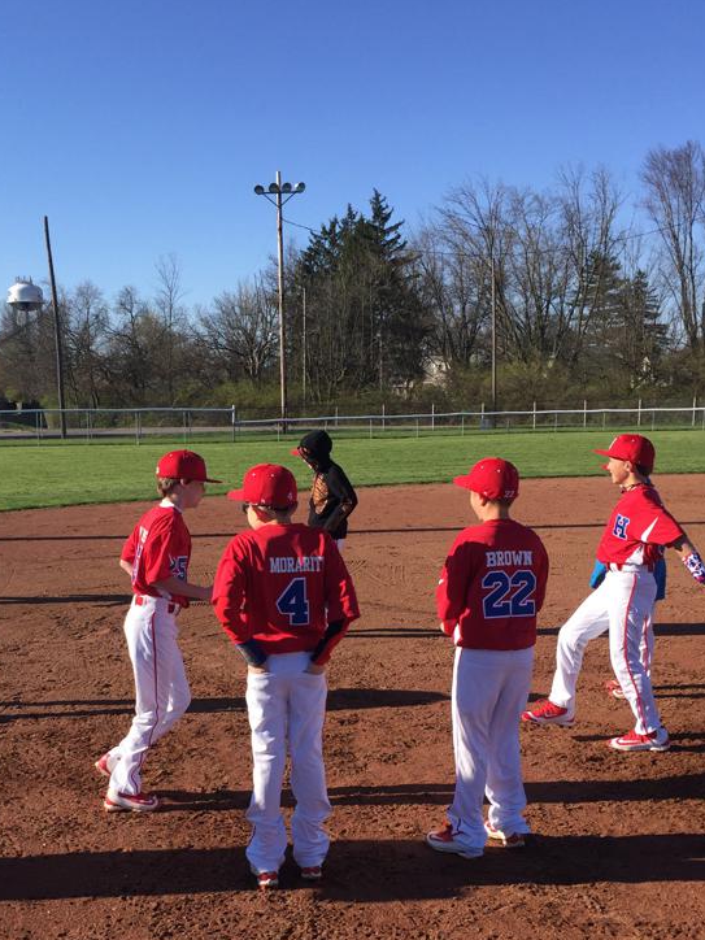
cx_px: 256
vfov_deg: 45.0
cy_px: 639
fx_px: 1113
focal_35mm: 41
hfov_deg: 34.9
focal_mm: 4.15
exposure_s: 1/1582
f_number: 2.2
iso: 32
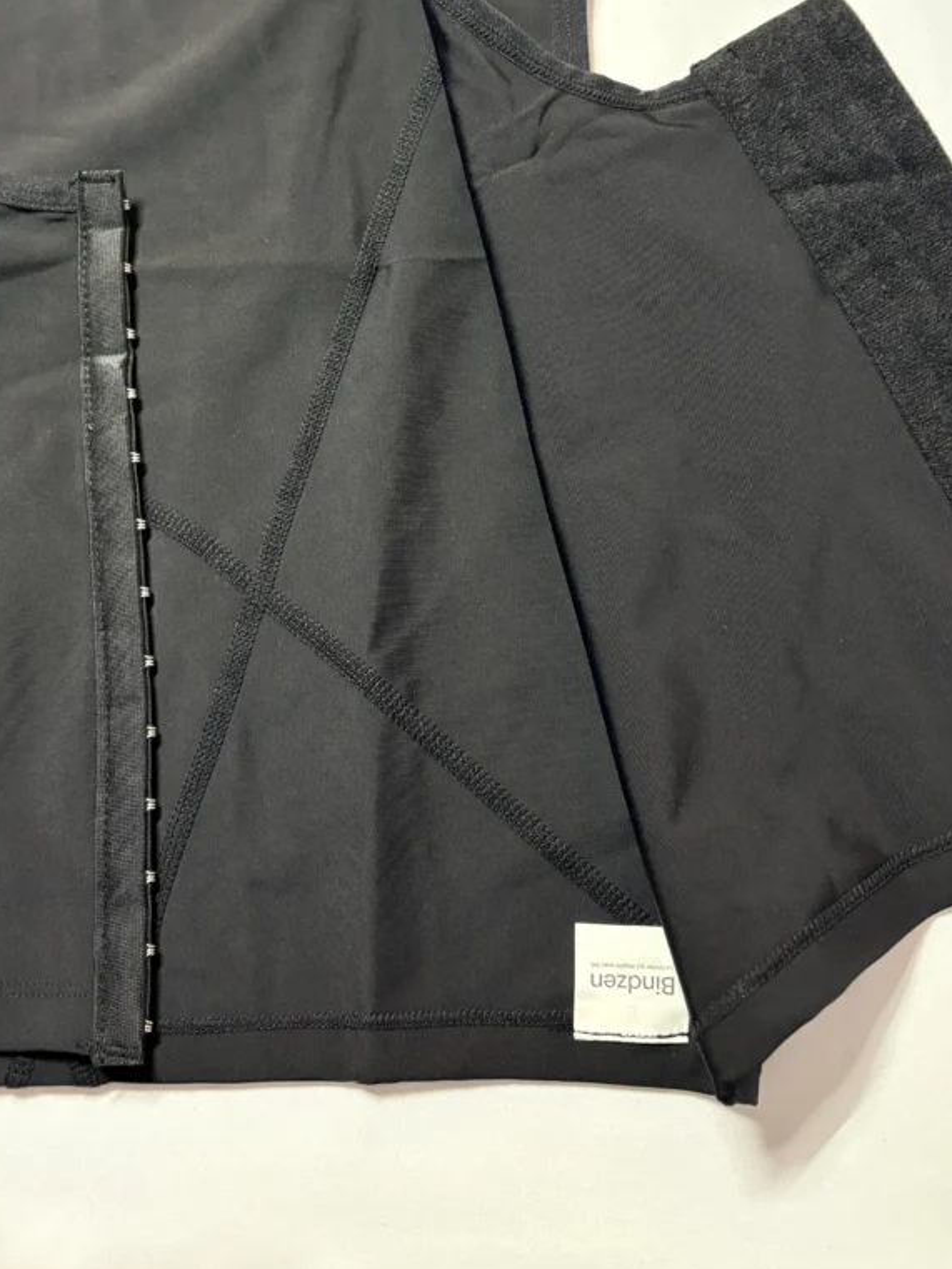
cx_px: 380
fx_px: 1283
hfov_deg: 40.5
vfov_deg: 52.1
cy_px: 477
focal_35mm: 35
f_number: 1.6
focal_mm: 5.96
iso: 500
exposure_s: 1/50
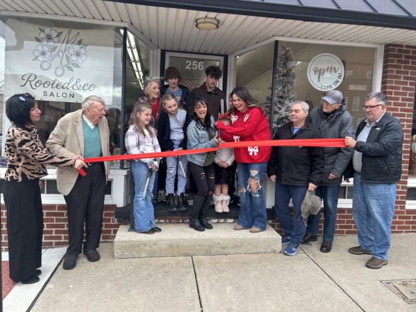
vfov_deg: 53.1
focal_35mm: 26
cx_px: 208
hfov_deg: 67.3
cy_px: 156
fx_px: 312
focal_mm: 5.7
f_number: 1.5
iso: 32
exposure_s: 1/120
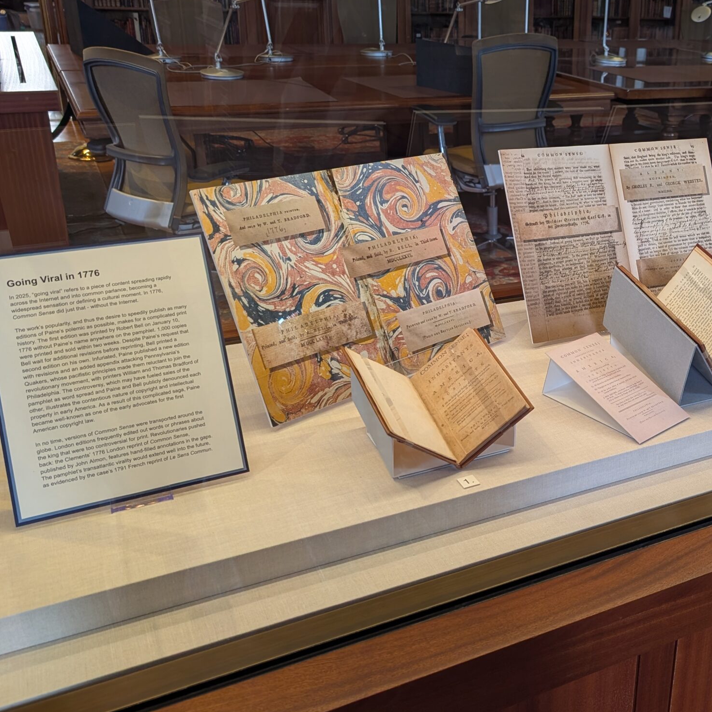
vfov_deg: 44.8
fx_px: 861
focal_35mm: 37
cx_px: 573
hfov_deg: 42.8
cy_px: 315
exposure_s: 1/23.9
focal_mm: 6.9
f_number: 1.68
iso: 81
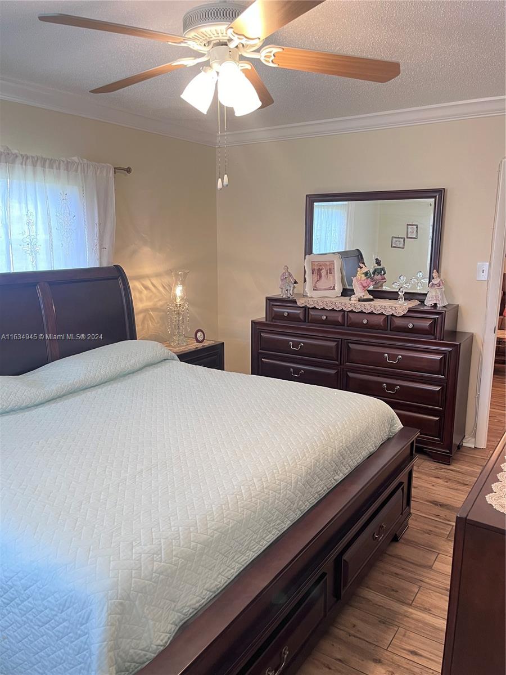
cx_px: 253
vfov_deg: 67.3
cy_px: 338
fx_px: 507
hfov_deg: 53.1
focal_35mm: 26
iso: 250
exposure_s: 1/60
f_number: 1.6
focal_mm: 5.1
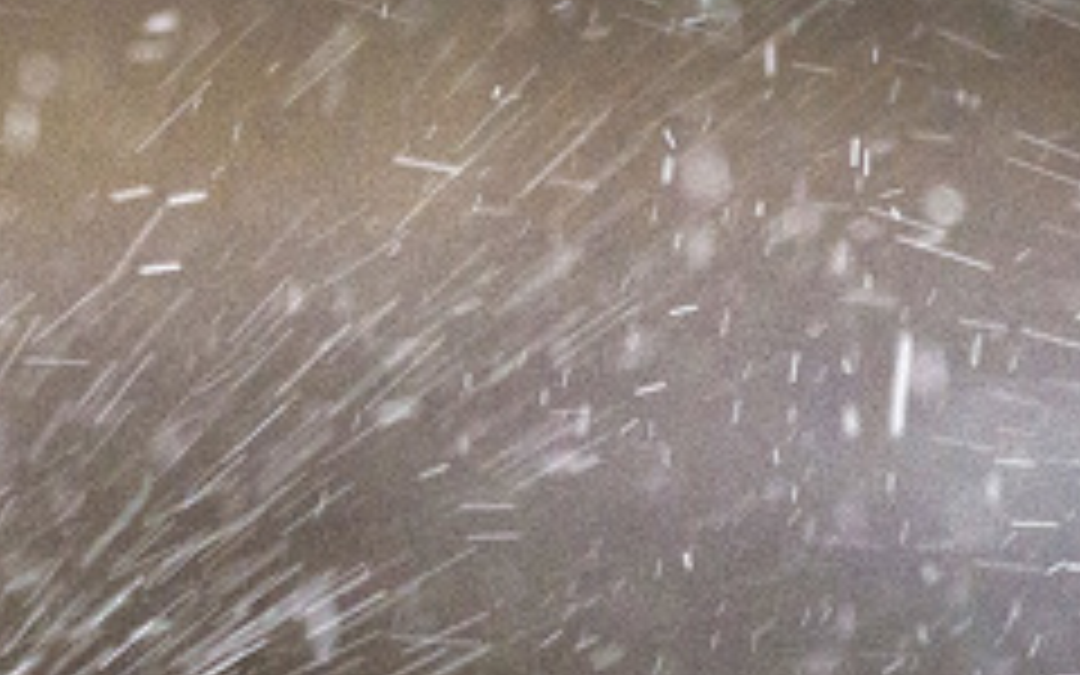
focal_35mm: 1190
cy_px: 664
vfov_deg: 1.1
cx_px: -662
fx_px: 35026
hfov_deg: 1.8
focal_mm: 200
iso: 500
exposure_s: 1/500
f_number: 5
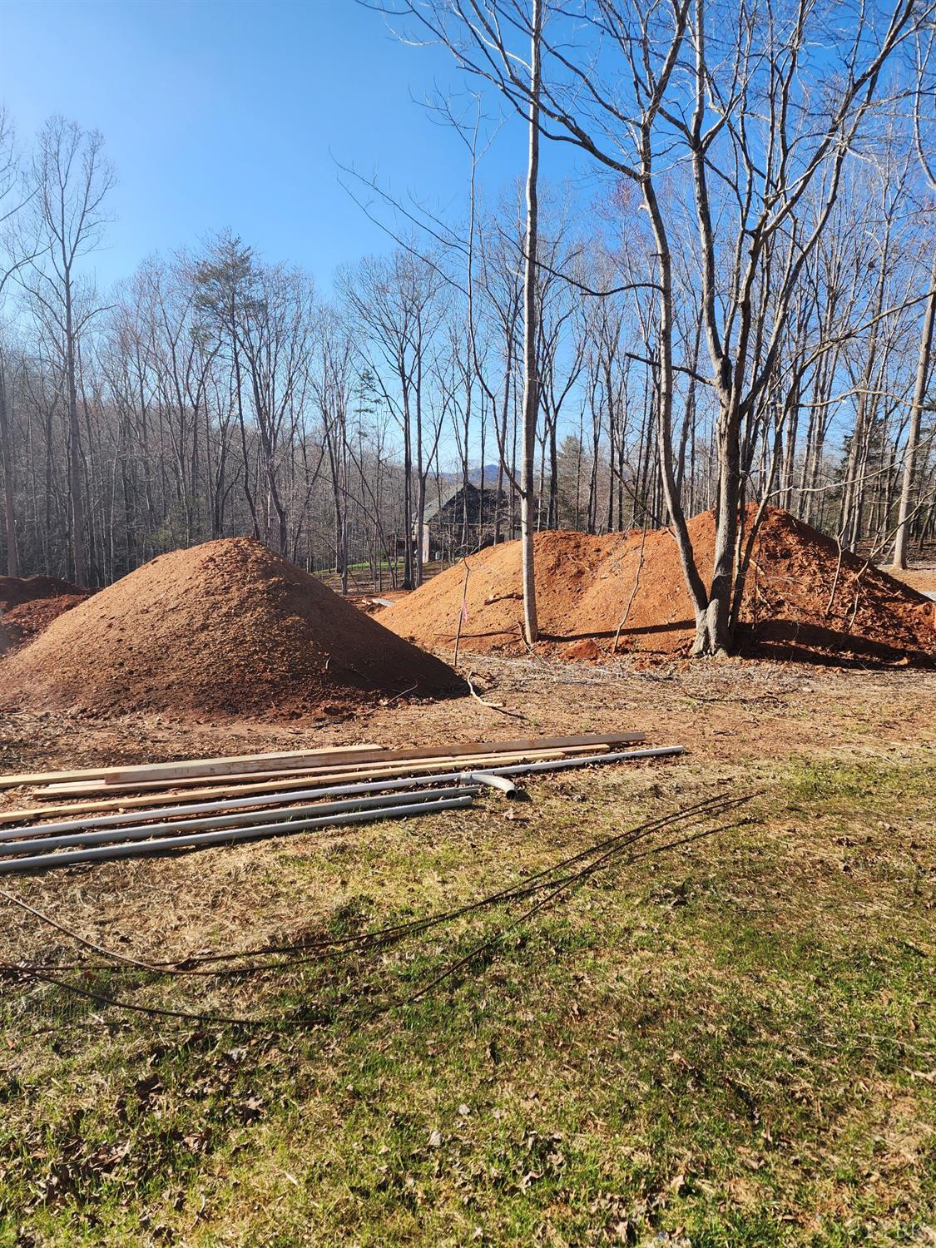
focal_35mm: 23
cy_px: 624
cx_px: 468
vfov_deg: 73.9
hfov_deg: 58.9
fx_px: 829
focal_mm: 6.4
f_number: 1.8
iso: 12
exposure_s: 1/551
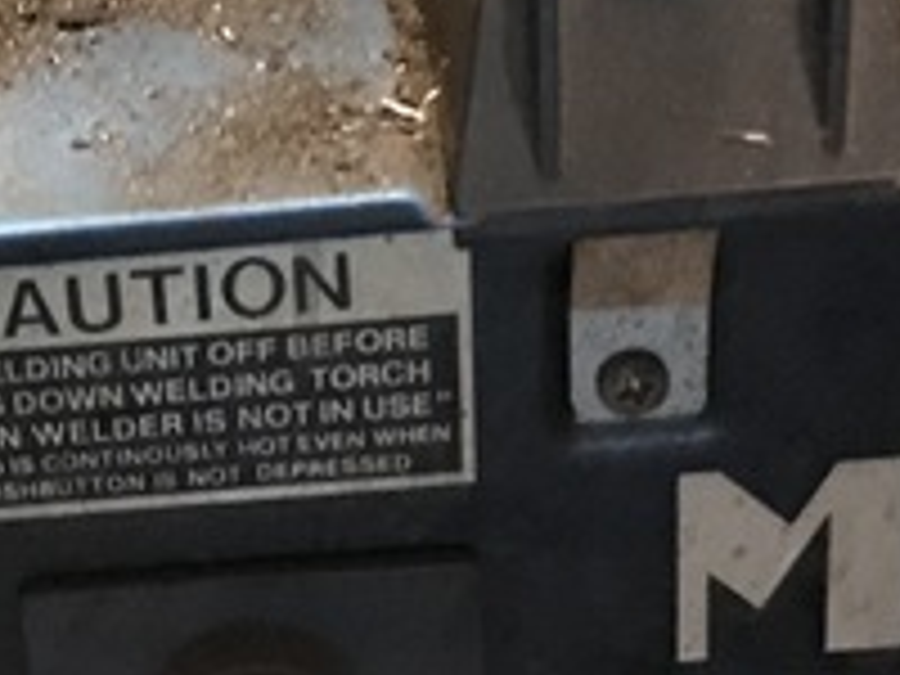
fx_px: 2808
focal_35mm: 108
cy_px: 472
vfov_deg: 13.7
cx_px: 65
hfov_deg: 17.9
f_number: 1.8
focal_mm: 3.99
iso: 250
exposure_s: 1/4
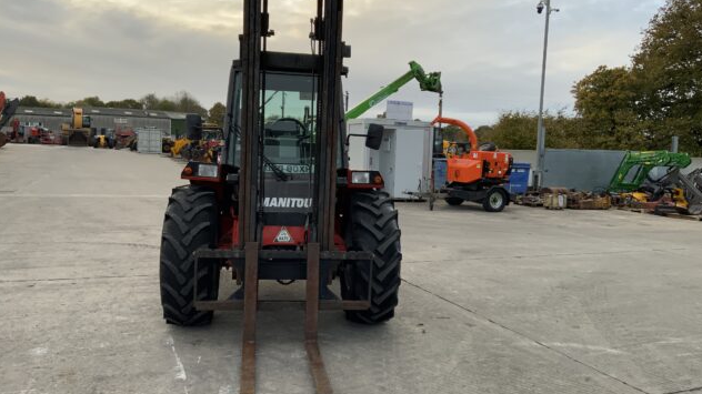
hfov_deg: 61.0
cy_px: 189
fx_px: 595
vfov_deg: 36.6
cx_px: 352
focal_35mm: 32
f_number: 1.8
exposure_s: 1/165
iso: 16
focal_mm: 3
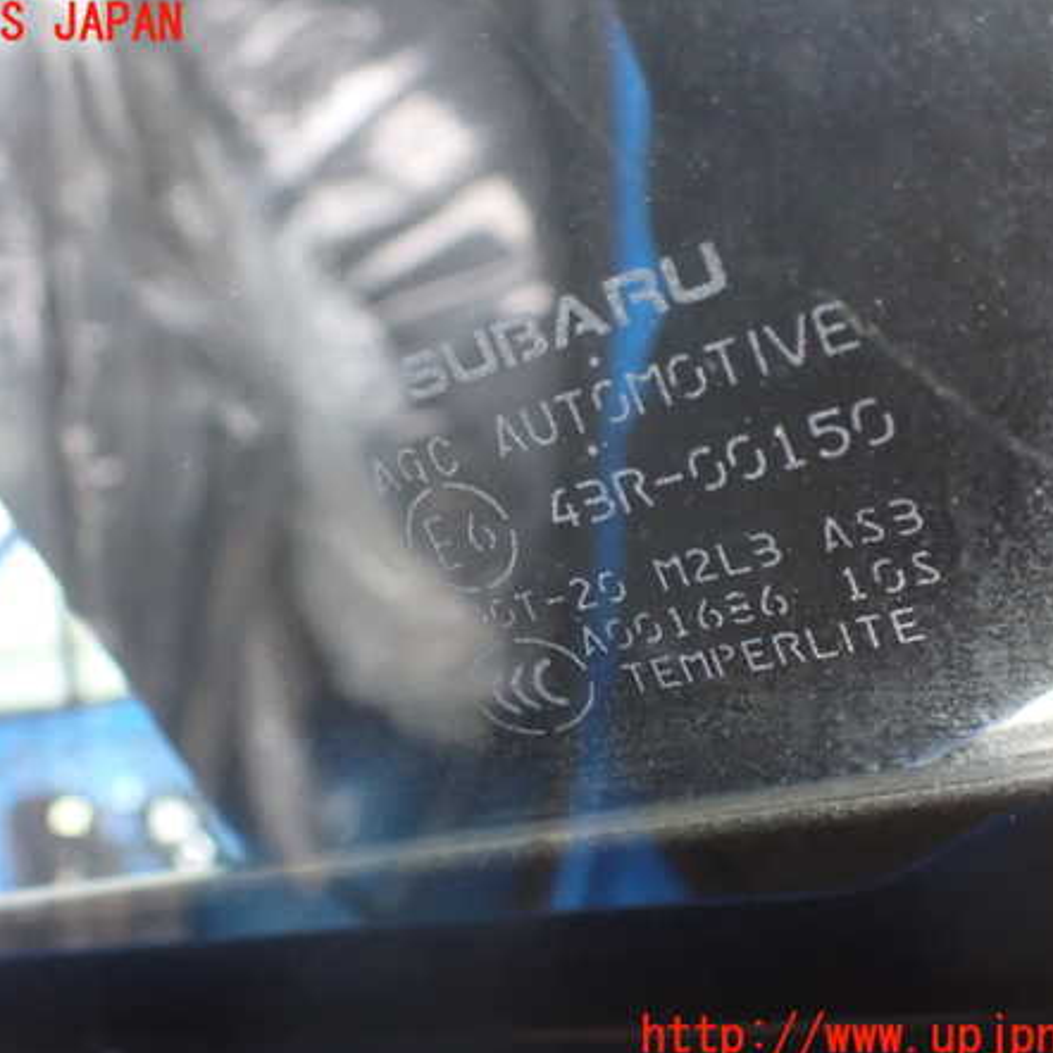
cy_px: 531
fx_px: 1239
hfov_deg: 46.0
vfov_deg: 46.0
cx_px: 465
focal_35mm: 36
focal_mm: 5.4
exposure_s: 1/30
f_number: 2.3
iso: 800
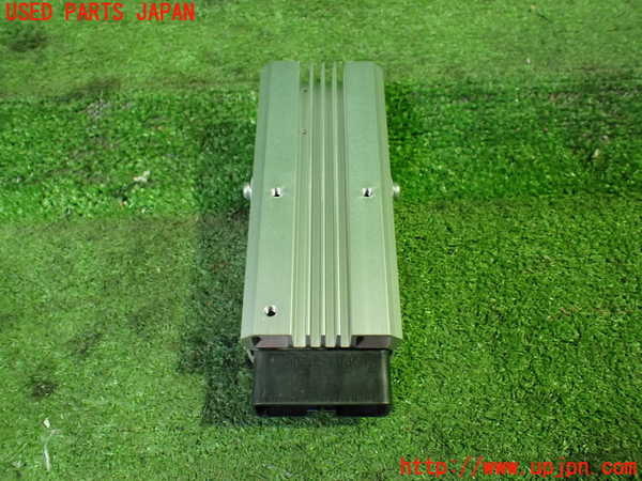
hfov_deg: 60.0
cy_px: 240
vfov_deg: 46.8
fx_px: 556
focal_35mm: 30
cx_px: 321
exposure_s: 1/40
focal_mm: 5.4
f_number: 2.3
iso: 800
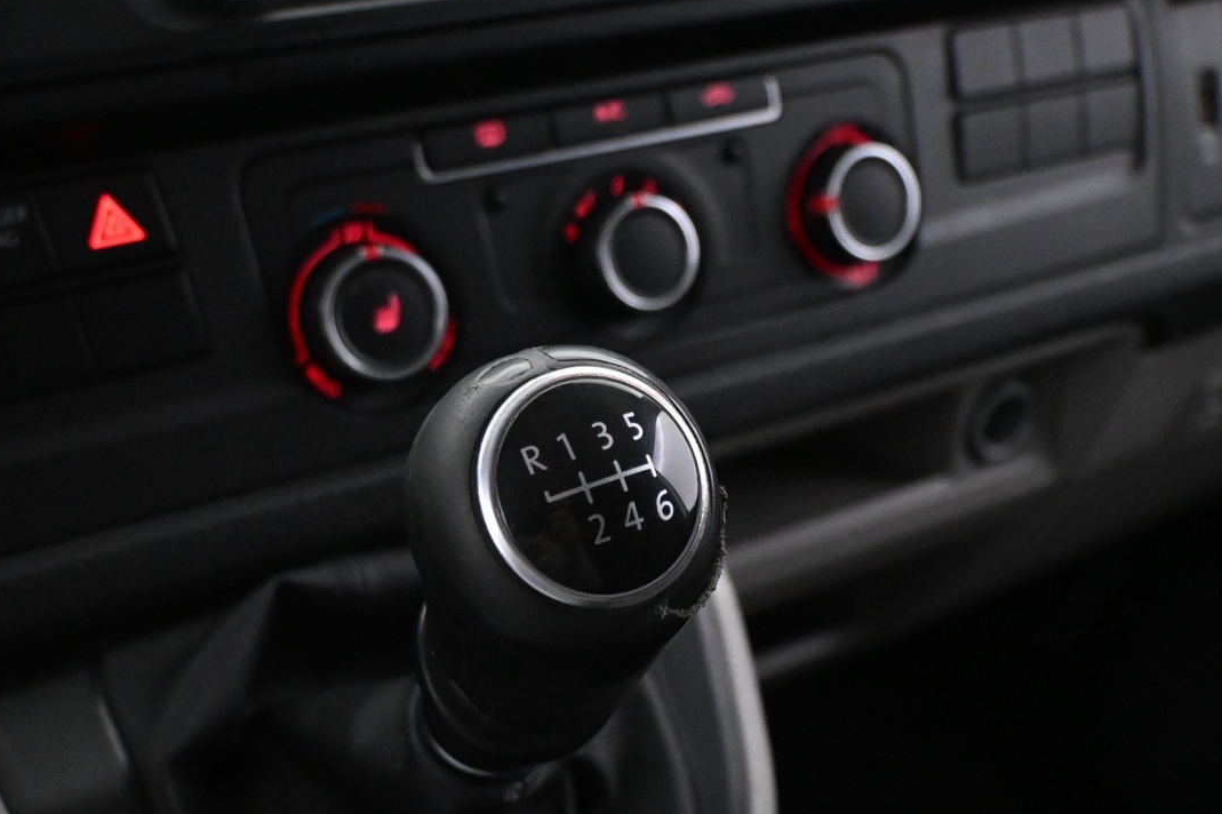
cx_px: 622
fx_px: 1621
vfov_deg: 28.1
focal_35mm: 48
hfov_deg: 41.3
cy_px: 528
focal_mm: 21
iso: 6400
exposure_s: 1/60
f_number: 4
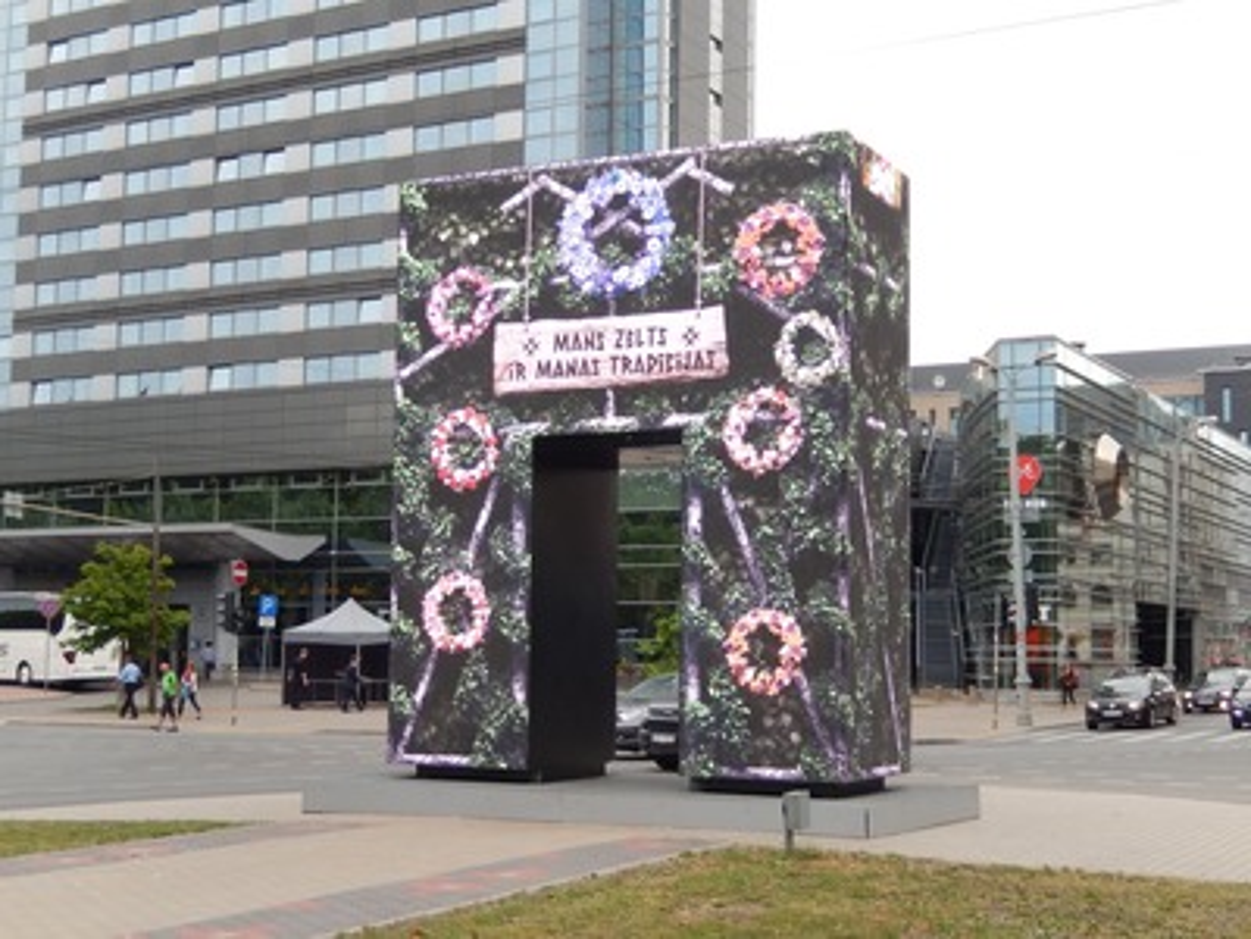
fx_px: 1843
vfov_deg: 28.6
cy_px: 470
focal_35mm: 51
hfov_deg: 37.5
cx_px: 626
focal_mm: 9.2
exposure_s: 1/125
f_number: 4.5
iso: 125
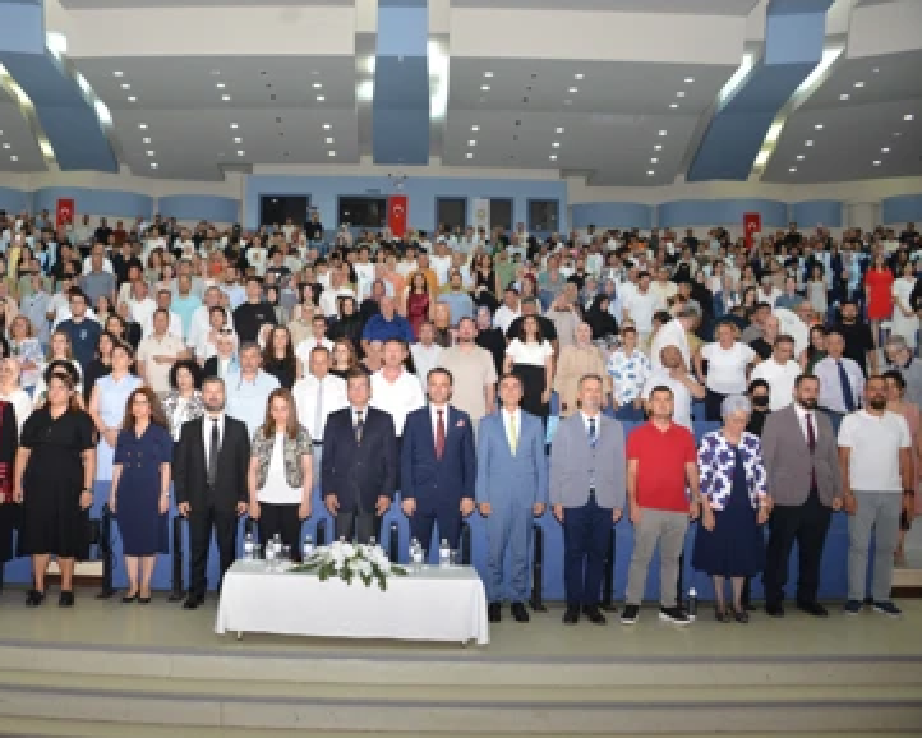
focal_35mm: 32
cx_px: 378
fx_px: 873
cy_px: 372
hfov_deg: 55.3
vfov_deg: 45.8
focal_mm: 28
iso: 800
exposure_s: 1/60
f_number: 4
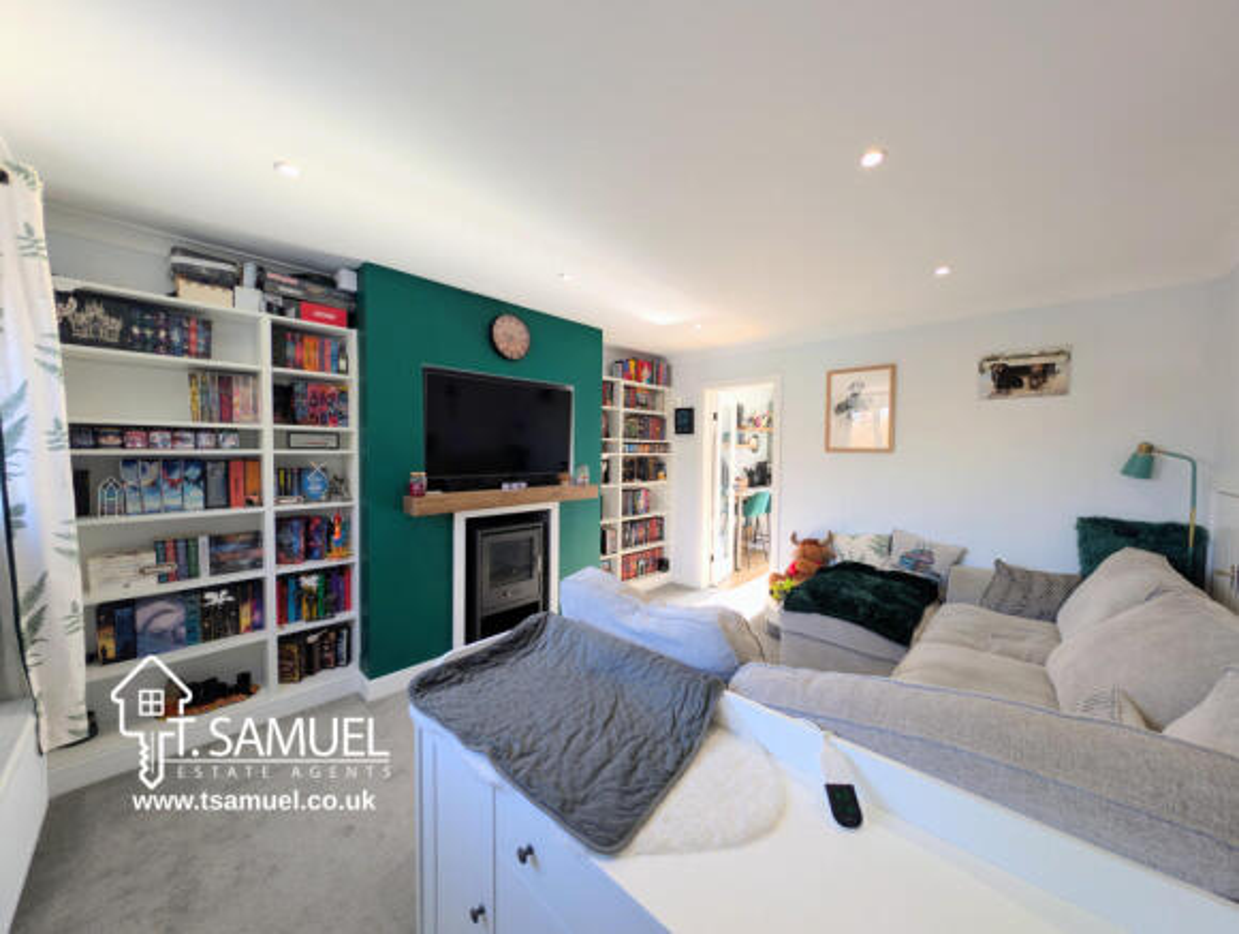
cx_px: 620
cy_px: 467
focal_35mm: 12
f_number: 1.95
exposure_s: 1/65.3
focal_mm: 2.23
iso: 39
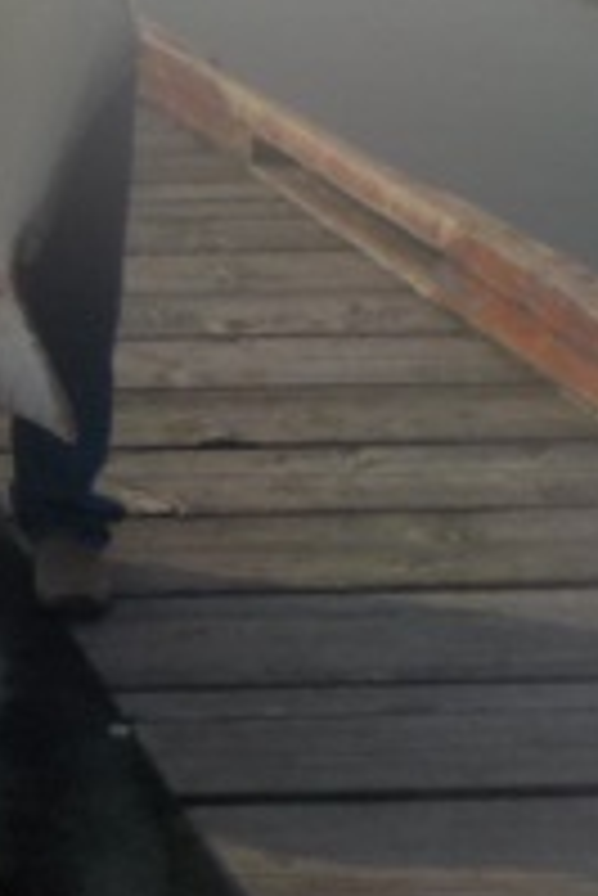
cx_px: -472
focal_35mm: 94
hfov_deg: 13.2
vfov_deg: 20.9
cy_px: -9
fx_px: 2338
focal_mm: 4.1
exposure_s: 1/500
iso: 125
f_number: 6.6
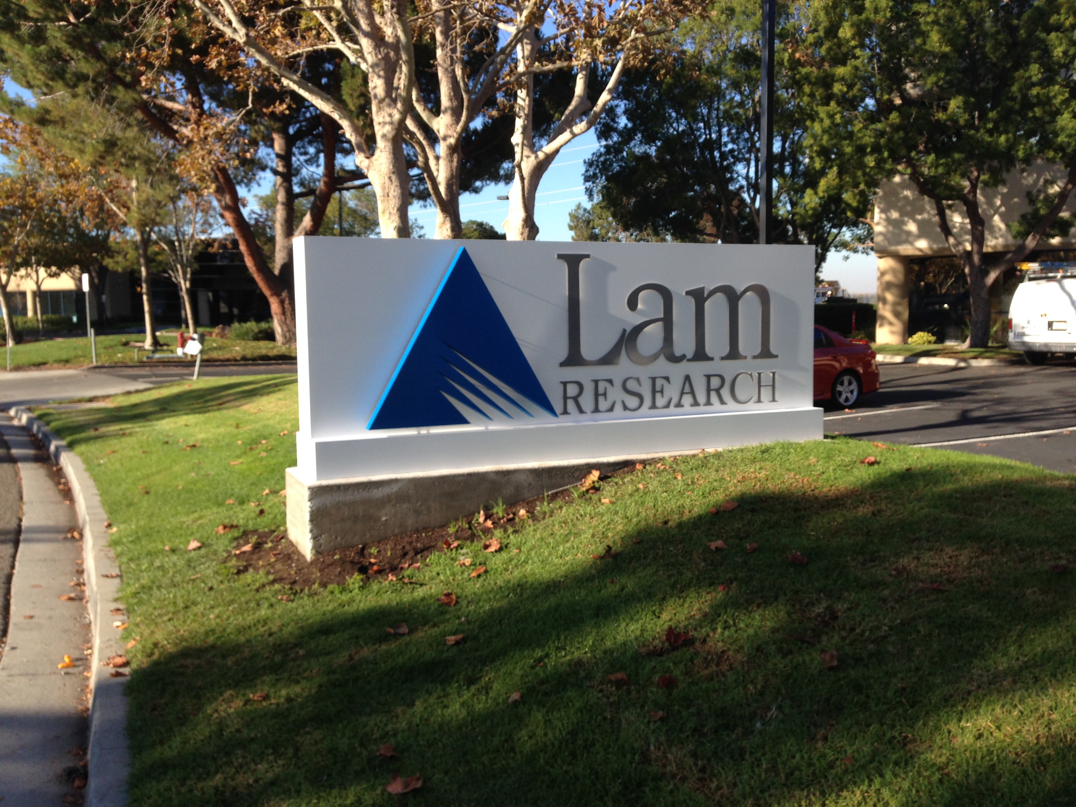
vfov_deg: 42.9
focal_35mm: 33
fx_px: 1026
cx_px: 538
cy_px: 404
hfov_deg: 55.4
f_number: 2.4
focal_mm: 4.12
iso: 50
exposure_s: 1/742
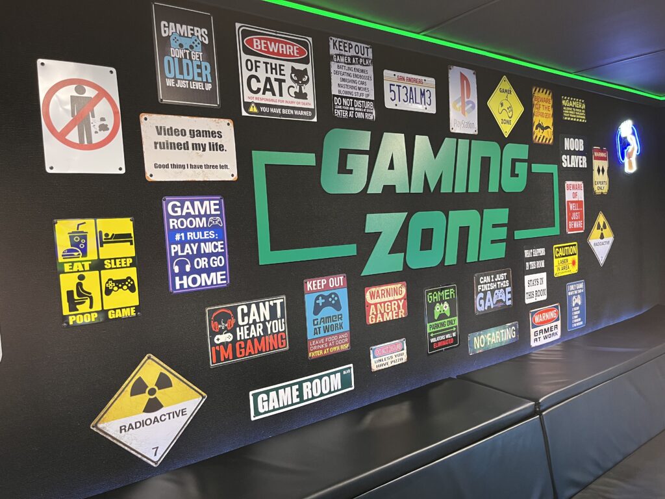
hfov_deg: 67.3
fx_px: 499
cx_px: 332
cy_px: 250
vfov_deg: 53.1
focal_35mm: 26
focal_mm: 5.1
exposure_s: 1/52
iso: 320
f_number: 1.6
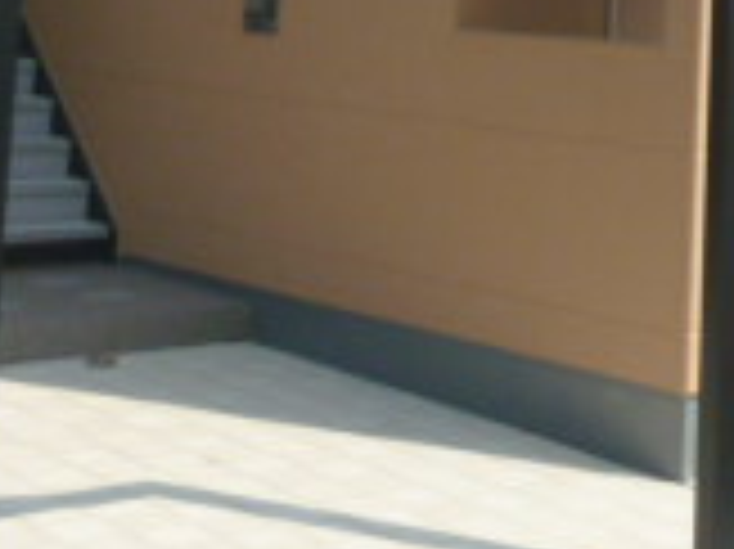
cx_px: 892
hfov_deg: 18.9
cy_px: -374
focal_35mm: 98
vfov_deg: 13.8
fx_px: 2076
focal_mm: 4.5
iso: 200
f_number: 10
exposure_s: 1/250
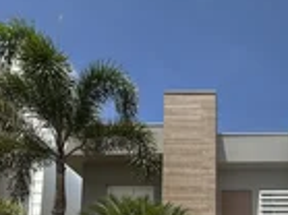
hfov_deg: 44.4
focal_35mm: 39
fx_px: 324
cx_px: 249
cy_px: 276
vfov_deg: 29.8
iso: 40
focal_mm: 2.22
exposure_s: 1/2020
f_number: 2.2
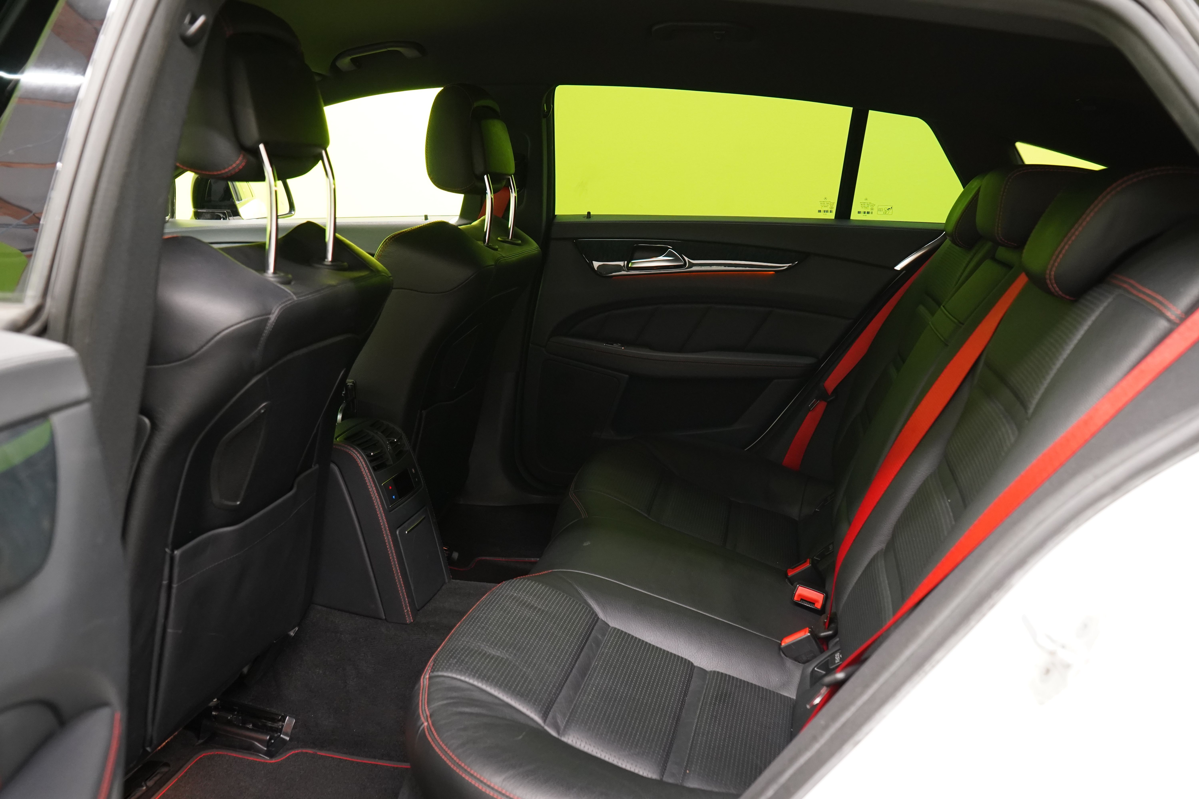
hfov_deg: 61.9
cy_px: 400
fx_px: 999
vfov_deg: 43.6
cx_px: 600
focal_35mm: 30
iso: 3200
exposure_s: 1/20
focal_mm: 30
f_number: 5.6
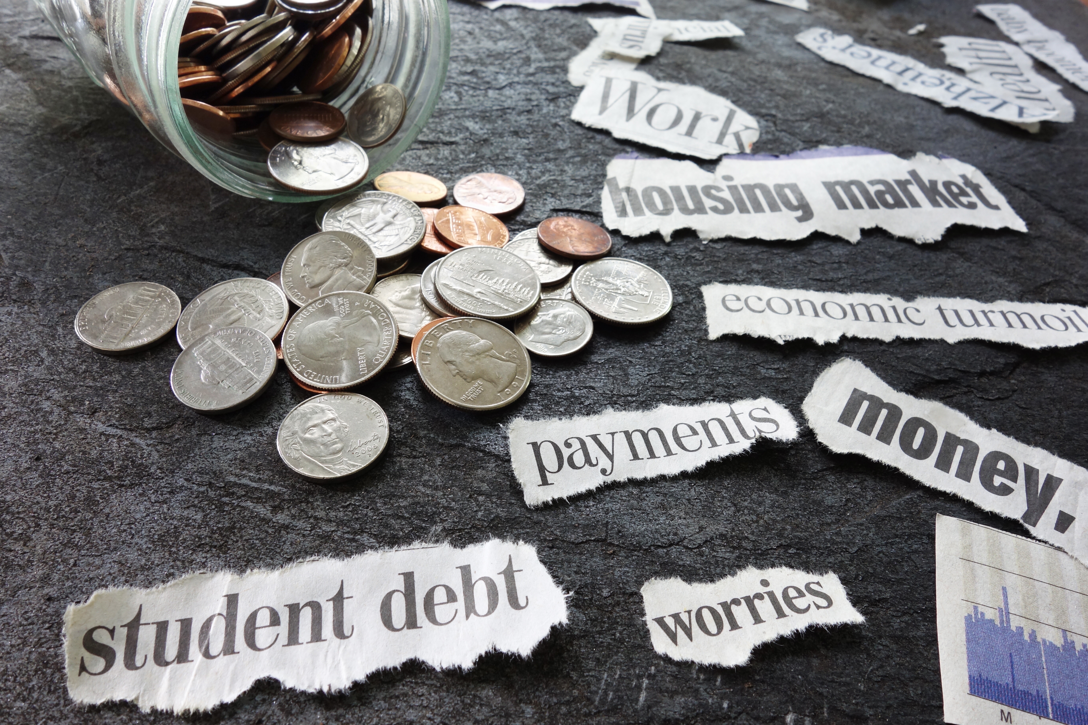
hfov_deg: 65.5
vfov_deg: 46.4
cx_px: 544
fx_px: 846
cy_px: 362
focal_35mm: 28
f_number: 8
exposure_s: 2
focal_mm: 10.4
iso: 200
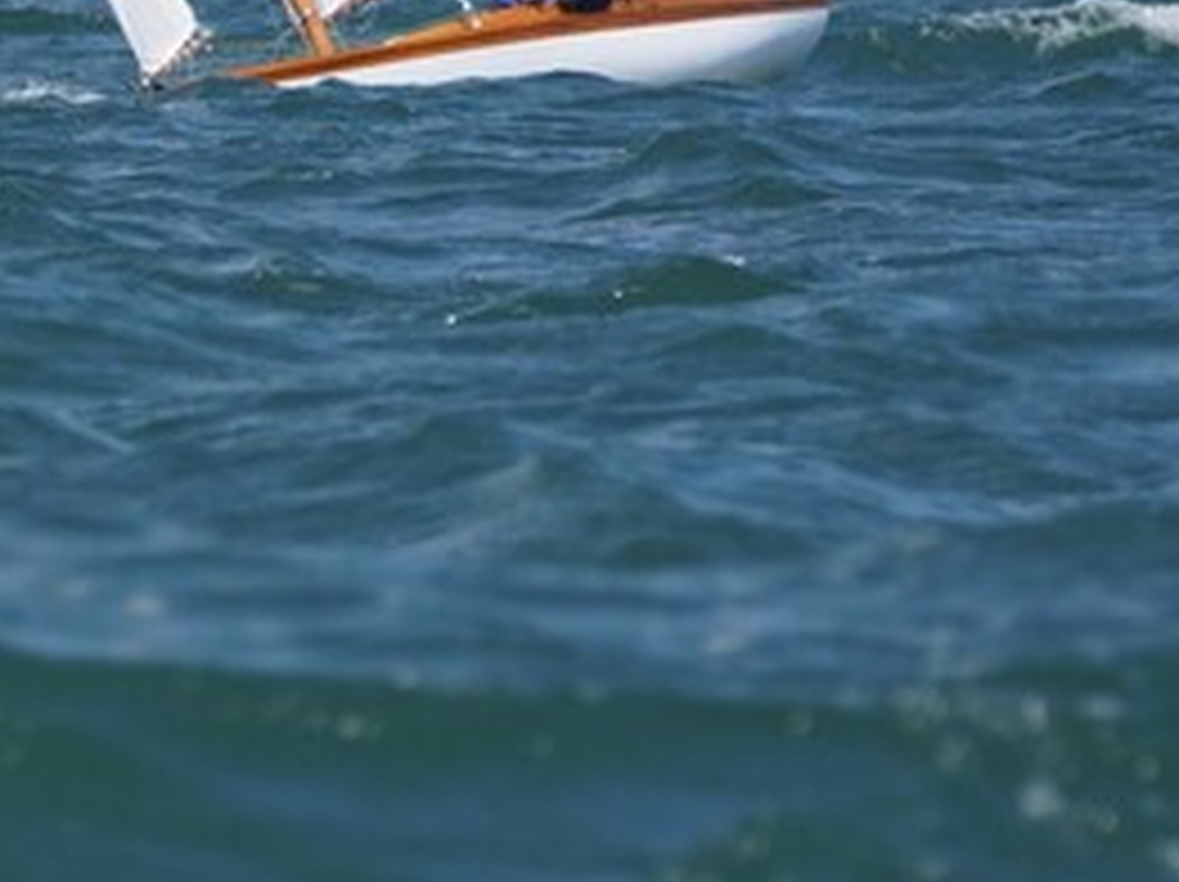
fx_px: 34777
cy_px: 52
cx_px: -454
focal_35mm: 1022
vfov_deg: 1.5
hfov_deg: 1.9
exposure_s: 1/1600
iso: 250
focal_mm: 232
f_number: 5.6
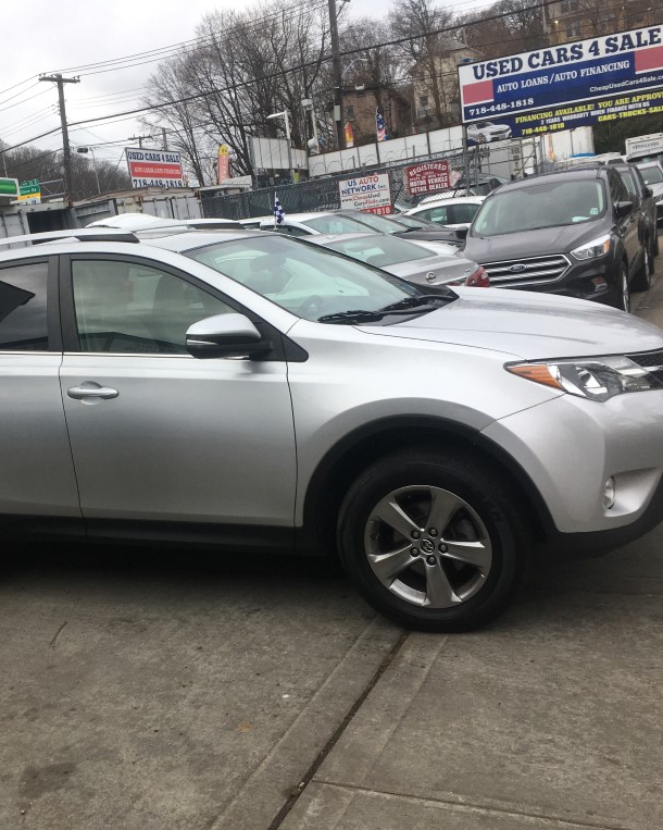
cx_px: 218
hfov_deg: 38.7
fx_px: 932
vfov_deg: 47.9
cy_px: 414
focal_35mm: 38
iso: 25
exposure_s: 1/342
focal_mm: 4.15
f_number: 2.2
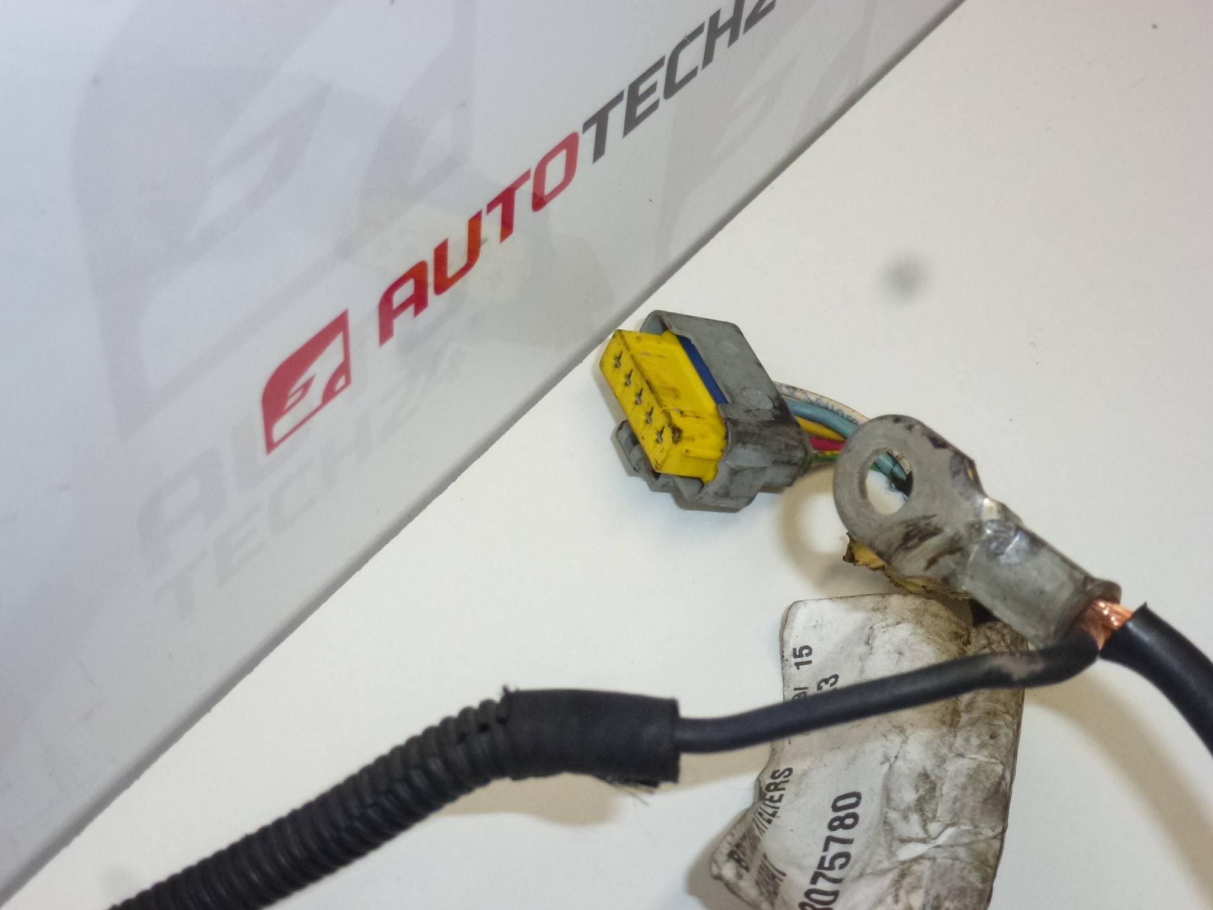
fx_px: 1997
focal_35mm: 57
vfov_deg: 25.7
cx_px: 606
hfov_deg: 33.8
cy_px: 455
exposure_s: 1/200
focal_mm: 10.1
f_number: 4.4
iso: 400
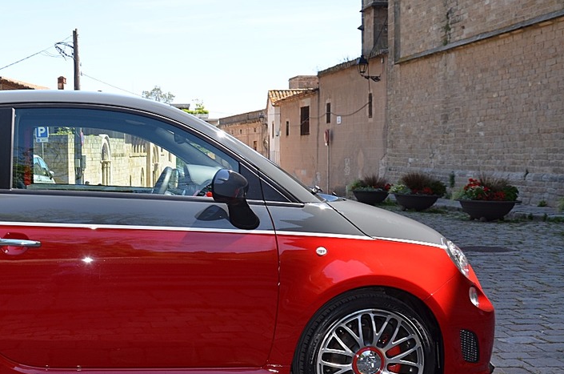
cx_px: 88
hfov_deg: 38.4
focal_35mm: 49
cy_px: 243
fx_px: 766
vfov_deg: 27.3
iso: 100
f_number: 5
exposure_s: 1/200
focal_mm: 18
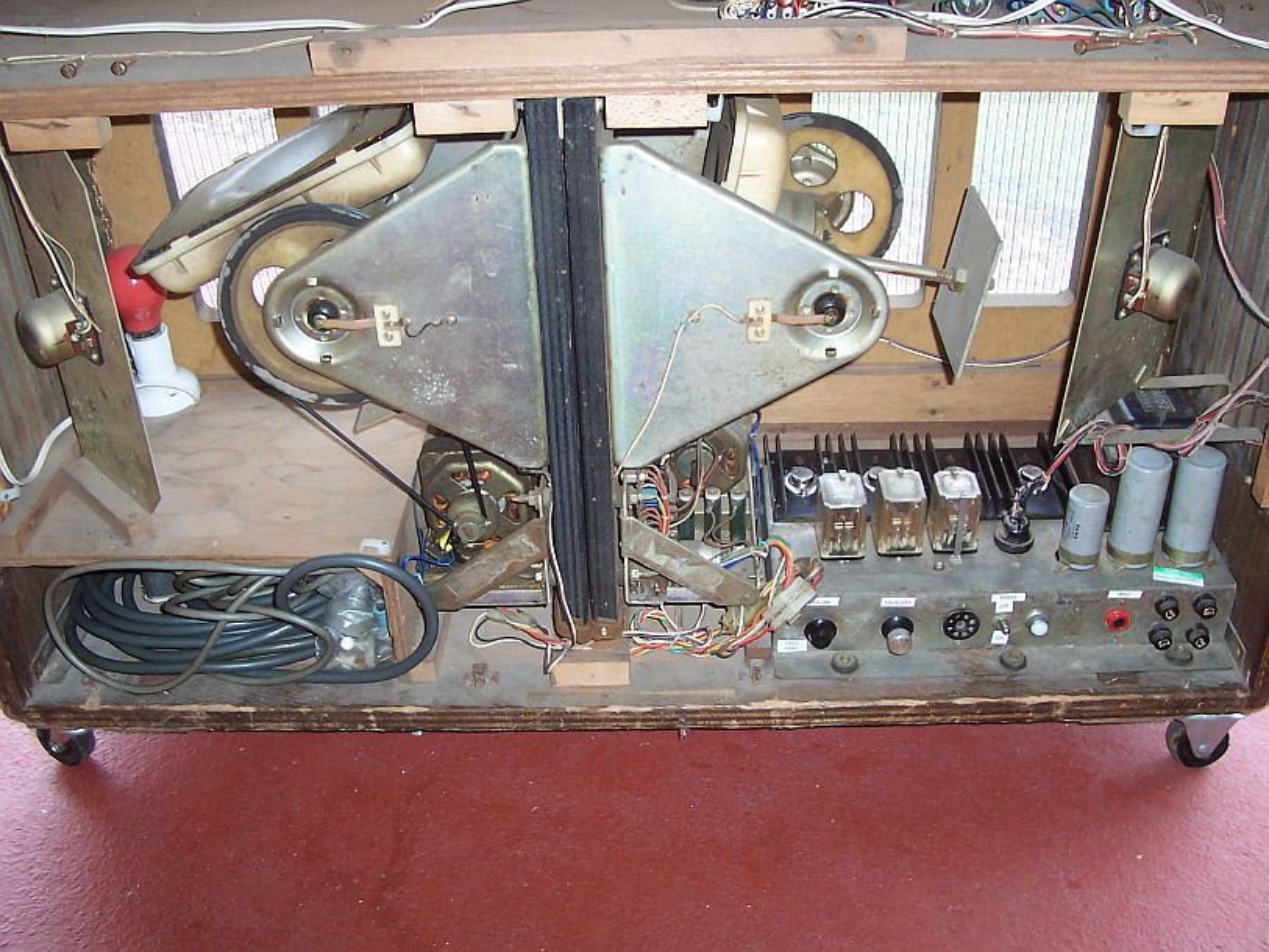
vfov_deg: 38.7
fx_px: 1357
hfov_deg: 50.1
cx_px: 634
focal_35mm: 37
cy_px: 476
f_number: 2.8
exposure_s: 1/60
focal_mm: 5.6
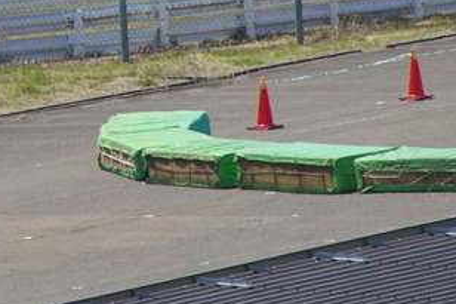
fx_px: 12634
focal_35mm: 998
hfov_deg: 2.1
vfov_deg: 1.4
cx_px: -87
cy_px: -95
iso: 200
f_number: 9.5
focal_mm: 200
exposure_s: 1/350
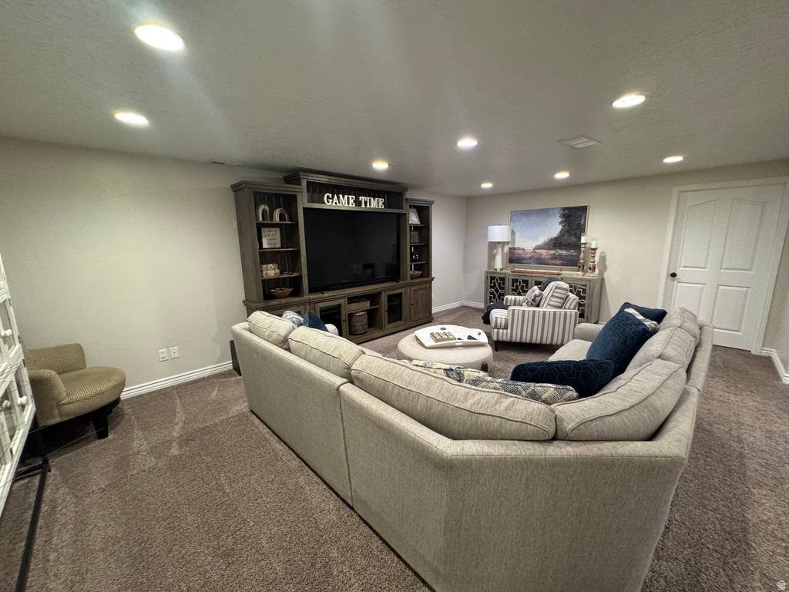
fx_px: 319
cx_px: 394
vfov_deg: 85.7
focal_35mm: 14
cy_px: 296
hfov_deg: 102.1
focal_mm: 2.22
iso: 500
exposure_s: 1/60
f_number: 2.2
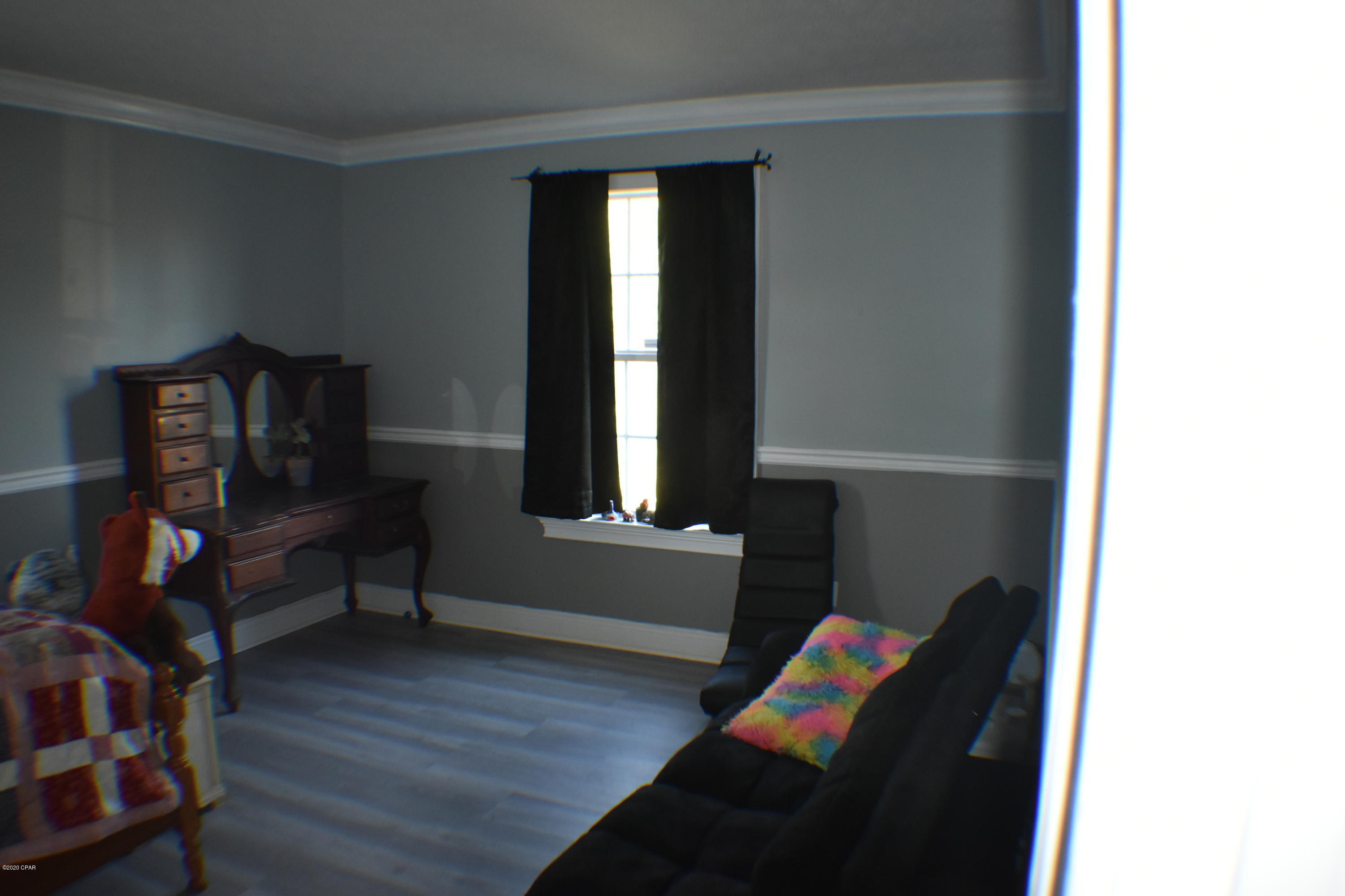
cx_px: 672
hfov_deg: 59.5
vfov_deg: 41.7
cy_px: 448
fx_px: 1177
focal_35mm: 32
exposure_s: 1/60
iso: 1100
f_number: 3.8
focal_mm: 21
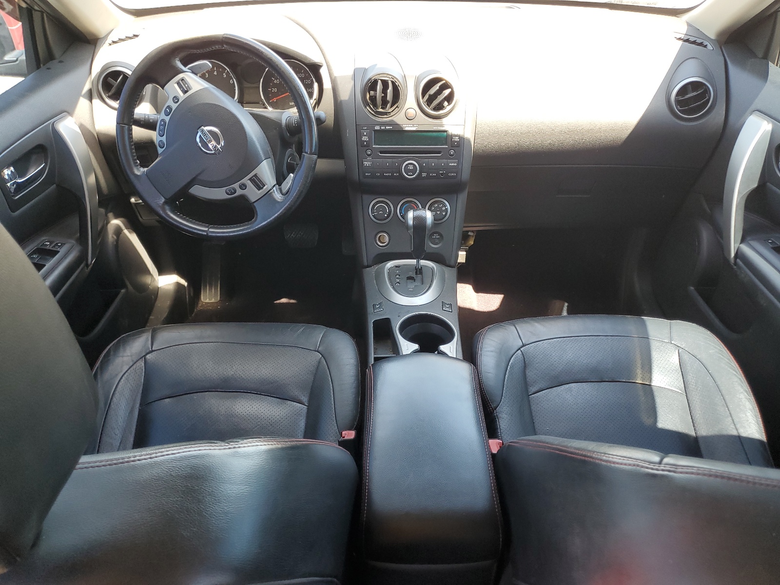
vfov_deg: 53.1
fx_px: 586
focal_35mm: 26
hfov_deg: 67.3
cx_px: 390
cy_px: 292
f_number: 1.5
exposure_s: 1/120
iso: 60
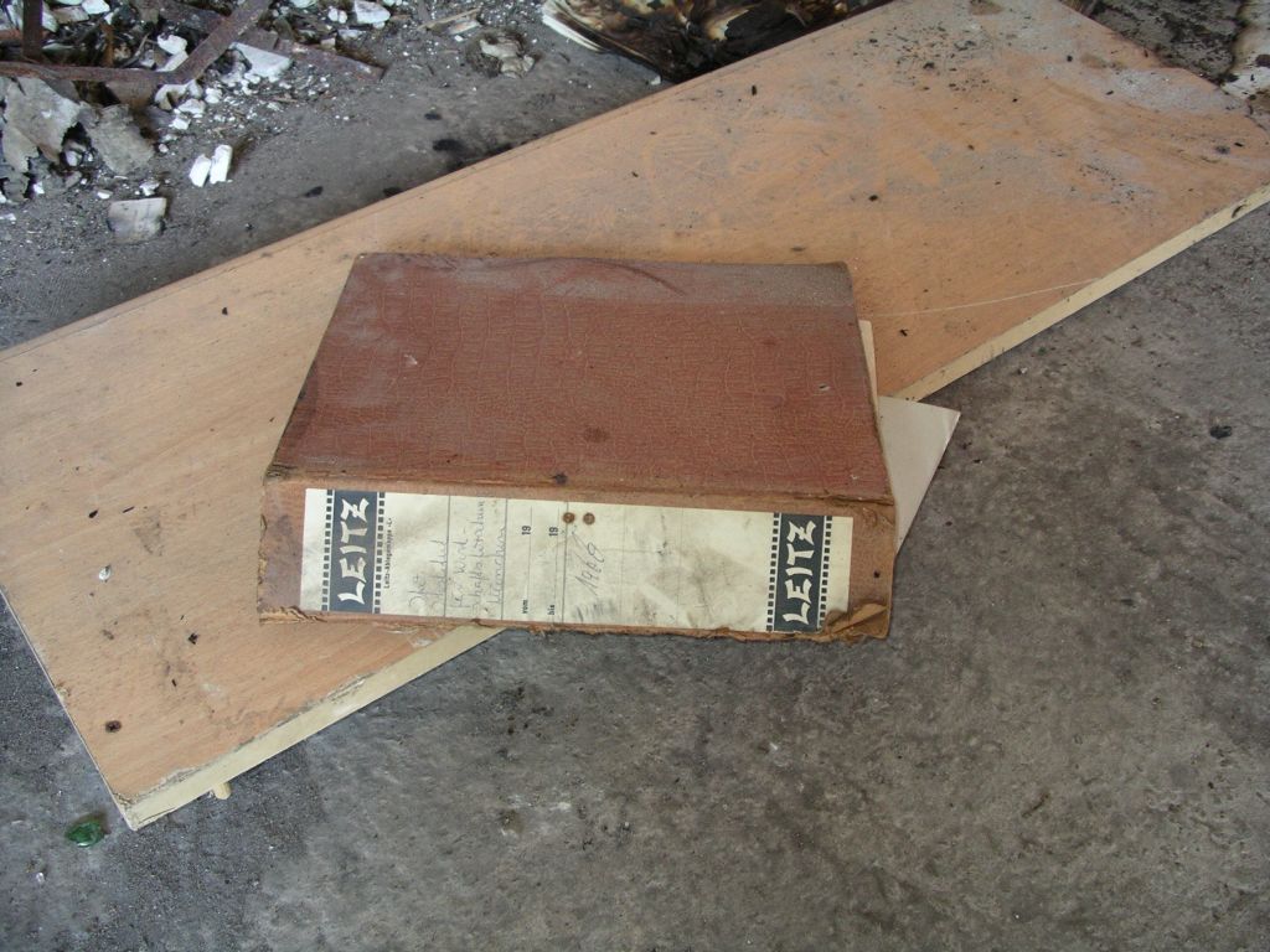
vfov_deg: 38.7
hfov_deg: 50.1
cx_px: 635
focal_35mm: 37
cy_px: 476
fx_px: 1357
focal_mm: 7.8
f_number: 2.8
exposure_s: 1/40
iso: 200
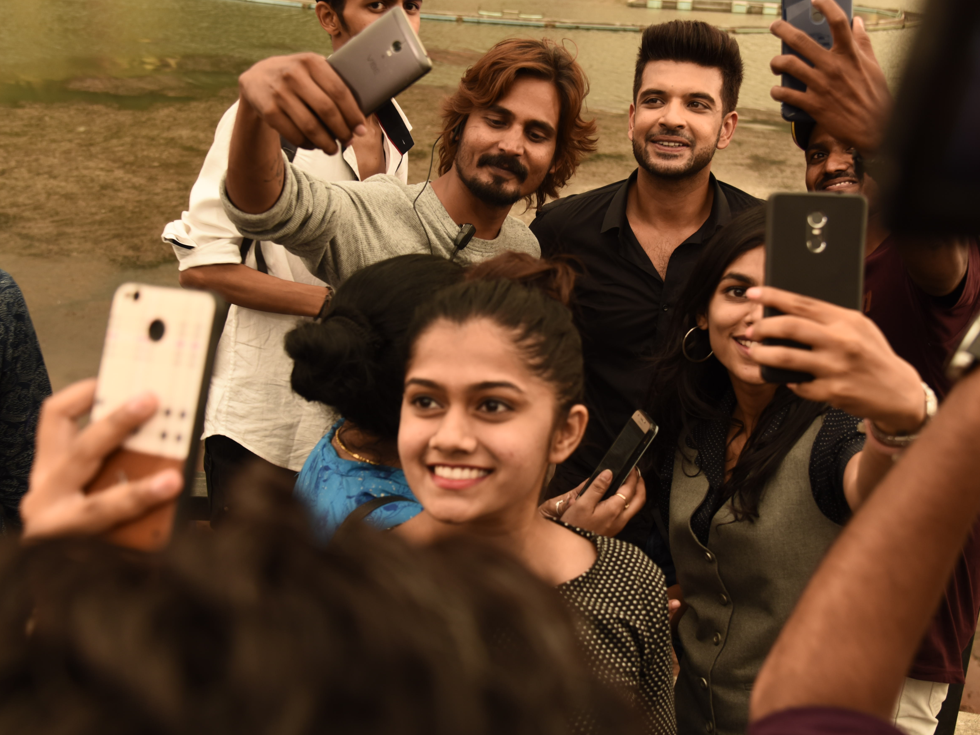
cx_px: 503
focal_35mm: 42
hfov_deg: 44.8
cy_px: 353
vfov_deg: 34.3
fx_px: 1189
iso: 500
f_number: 4
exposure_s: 1/80
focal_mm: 34
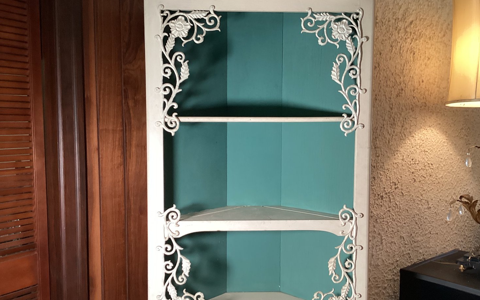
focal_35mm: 34
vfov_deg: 37.3
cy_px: 160
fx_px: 445
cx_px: 242
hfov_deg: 56.7
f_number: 2.4
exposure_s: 1/60
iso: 250
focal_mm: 3.3
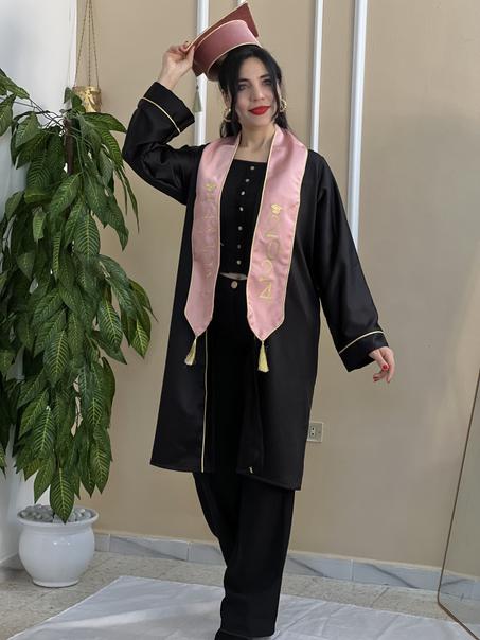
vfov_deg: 25.3
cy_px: 320
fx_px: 1424
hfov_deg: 19.1
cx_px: 240
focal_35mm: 77
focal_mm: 9
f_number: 2.8
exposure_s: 1/33
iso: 200
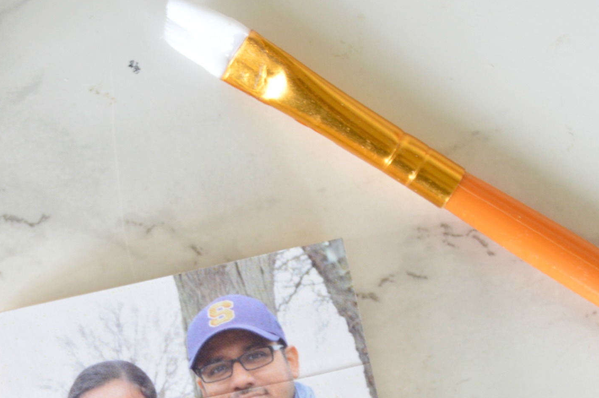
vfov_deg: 7.1
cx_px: 55
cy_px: 367
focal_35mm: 193
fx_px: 3211
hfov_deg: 10.6
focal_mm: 55
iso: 400
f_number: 7.1
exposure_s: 1/13
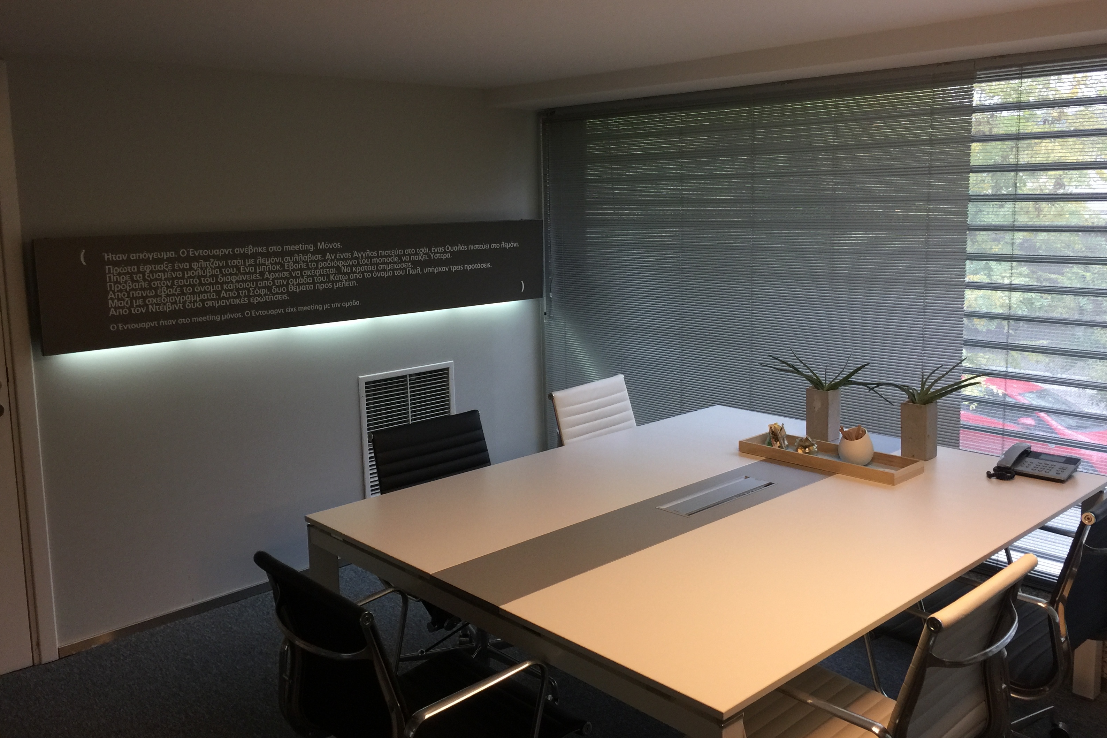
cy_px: 334
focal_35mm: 31
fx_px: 953
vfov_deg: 42.3
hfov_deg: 60.3
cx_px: 565
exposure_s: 1/17
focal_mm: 4.15
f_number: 2.2
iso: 64
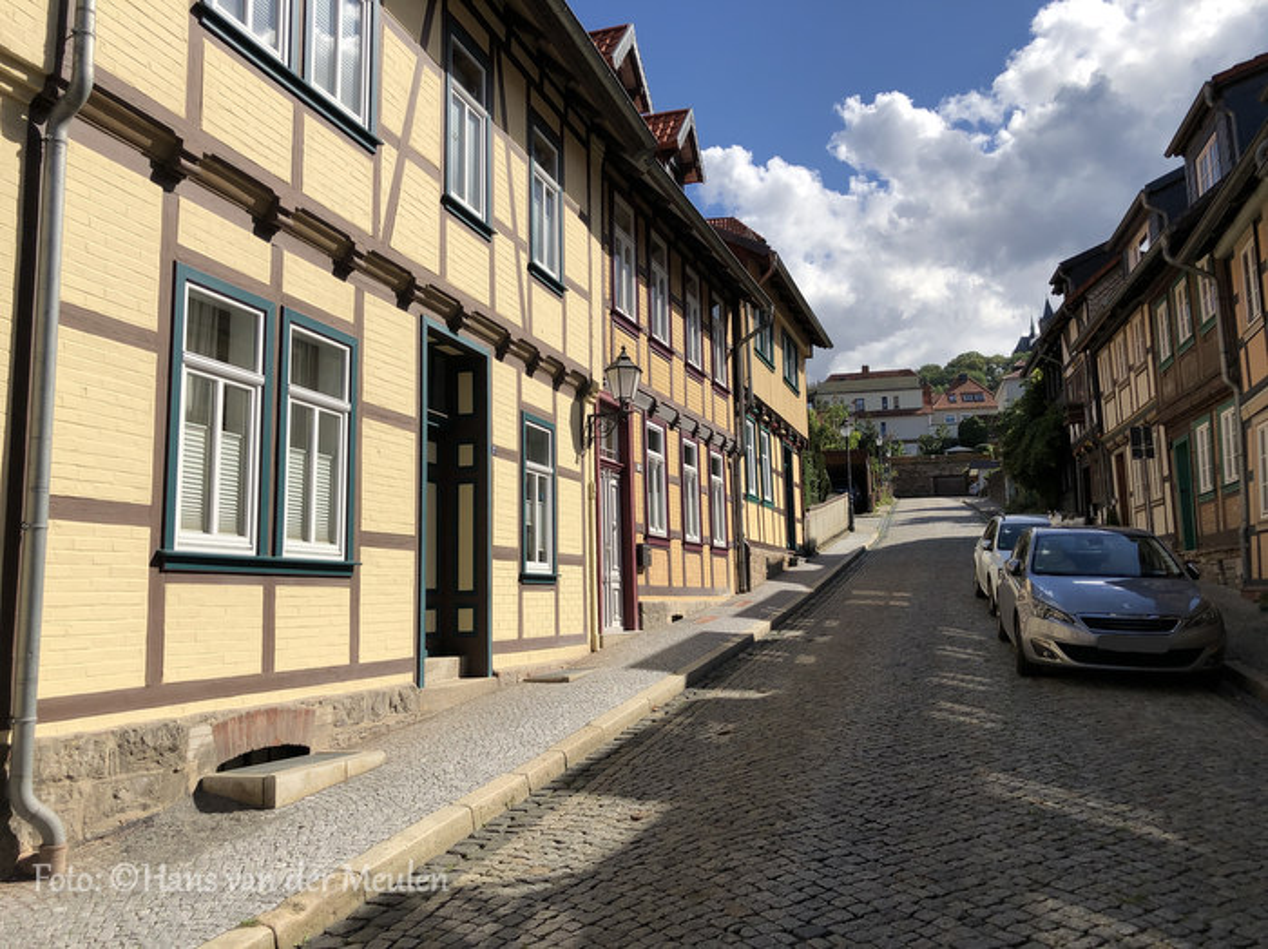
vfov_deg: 49.7
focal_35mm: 28
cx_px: 634
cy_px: 474
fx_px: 1025
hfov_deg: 63.5
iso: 20
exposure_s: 1/3205
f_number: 1.8
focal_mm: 3.99
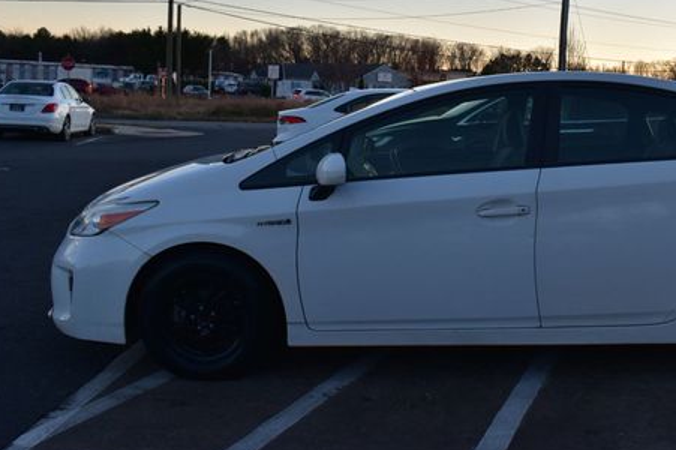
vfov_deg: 29.9
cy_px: 178
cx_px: 462
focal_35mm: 45
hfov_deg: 43.2
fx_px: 839
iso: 400
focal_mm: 21
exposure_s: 1/160
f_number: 9
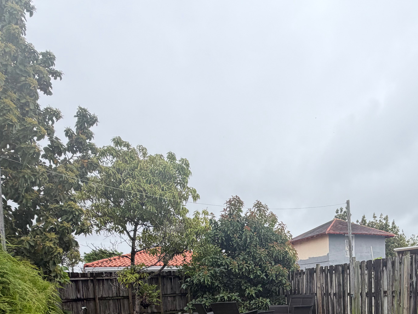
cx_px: 308
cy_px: 319
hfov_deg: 58.8
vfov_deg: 41.5
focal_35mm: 29
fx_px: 350
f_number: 2.2
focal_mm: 2.22
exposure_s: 1/527
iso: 40
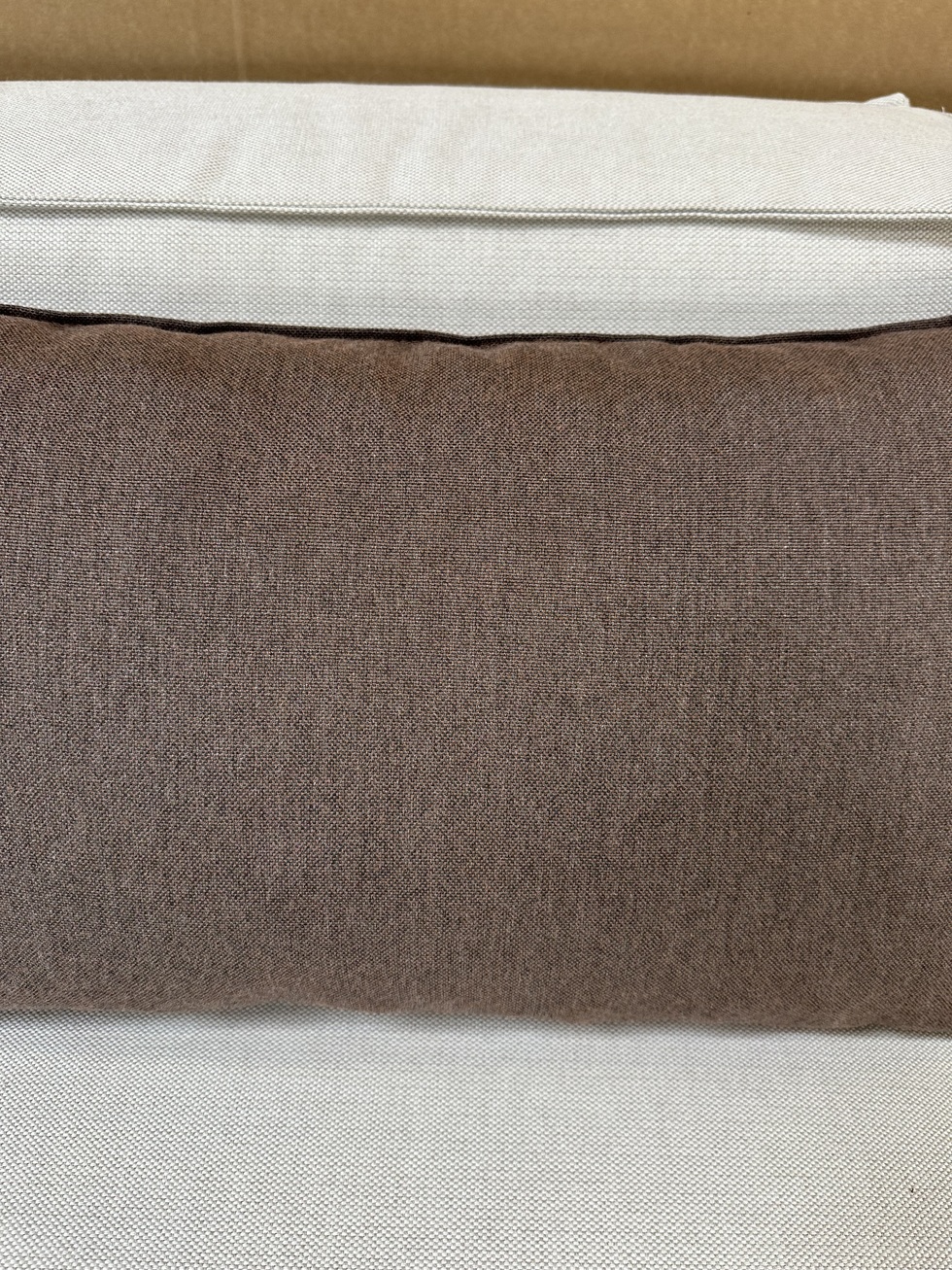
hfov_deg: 56.8
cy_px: 635
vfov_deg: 71.6
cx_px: 476
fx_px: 880
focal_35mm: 24
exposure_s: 1/100
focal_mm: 6.86
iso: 160
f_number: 1.78
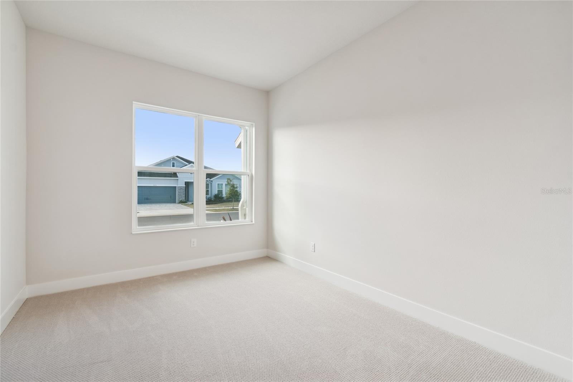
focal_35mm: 15
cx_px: 286
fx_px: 239
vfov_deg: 77.3
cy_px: 191
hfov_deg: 100.4
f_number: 7.1
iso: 100
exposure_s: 1/6
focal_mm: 10
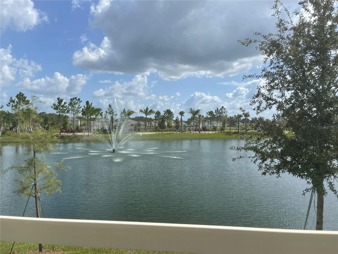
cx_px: 169
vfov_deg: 53.1
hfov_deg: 67.3
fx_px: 254
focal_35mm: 26
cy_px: 127
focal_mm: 5.1
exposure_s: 1/5128
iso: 32
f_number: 1.6
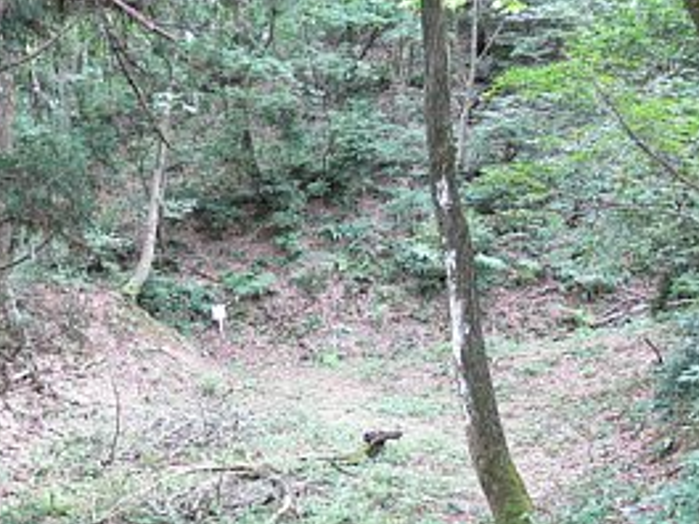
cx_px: 191
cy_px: 352
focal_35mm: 53
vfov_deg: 27.3
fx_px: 1070
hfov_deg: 35.5
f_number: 2.8
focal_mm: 7.4
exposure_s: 1/30
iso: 200
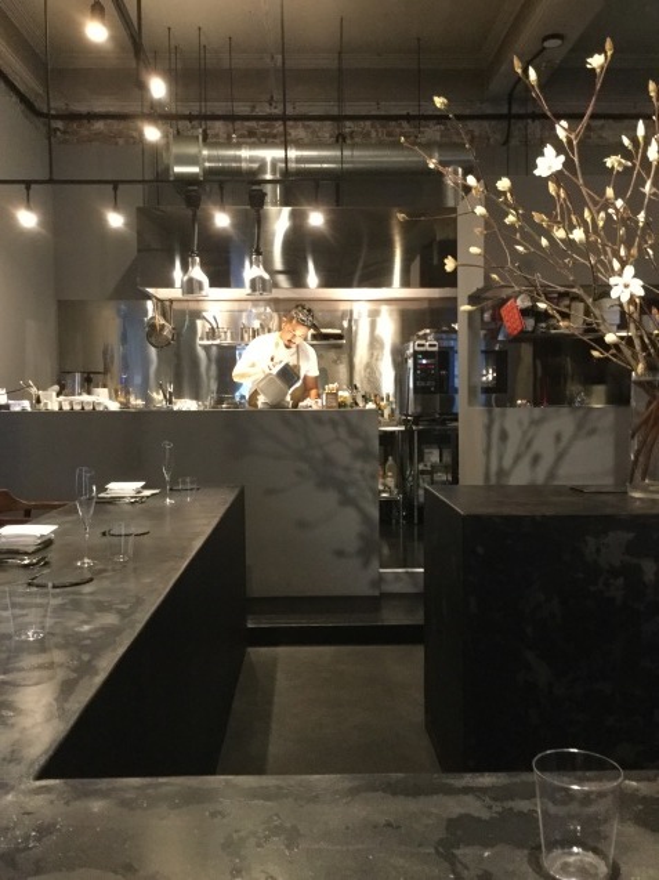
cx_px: 330
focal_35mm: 31
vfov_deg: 58.4
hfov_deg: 45.4
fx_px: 788
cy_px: 440
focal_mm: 3.3
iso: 250
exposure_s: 1/15
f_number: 2.4
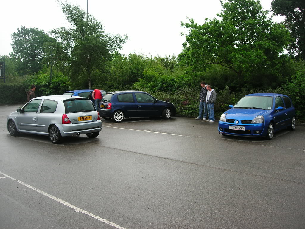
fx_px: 335
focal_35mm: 38
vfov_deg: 37.7
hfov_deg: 49.0
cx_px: 152
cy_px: 114
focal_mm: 7.8
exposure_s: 1/52.2
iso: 64
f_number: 2.8
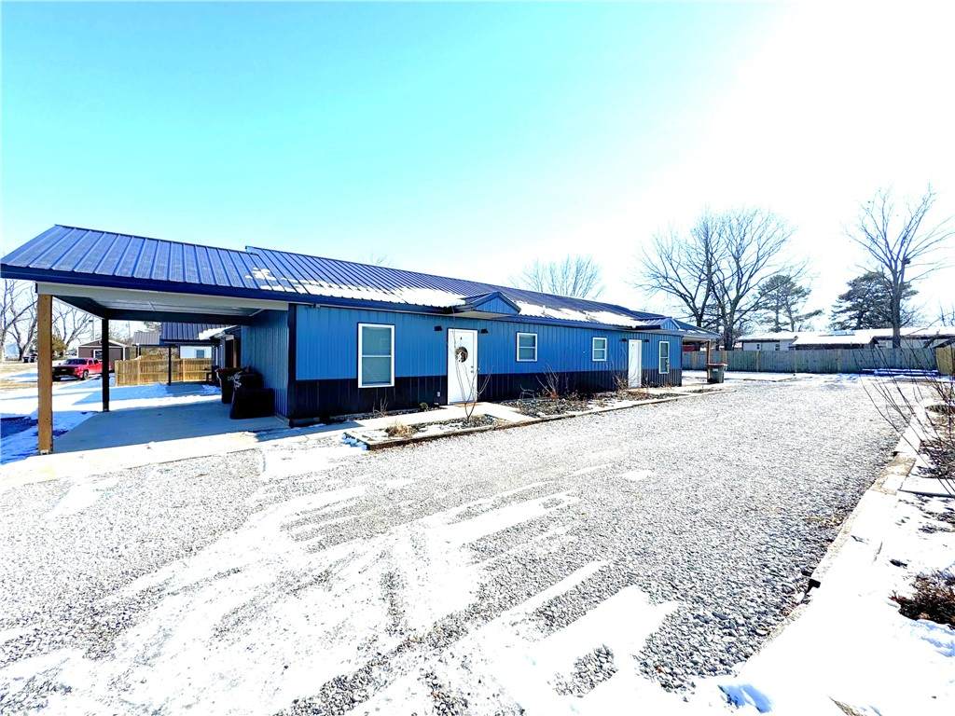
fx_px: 386
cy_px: 358
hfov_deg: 102.1
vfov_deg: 85.7
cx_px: 478
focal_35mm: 14
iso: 50
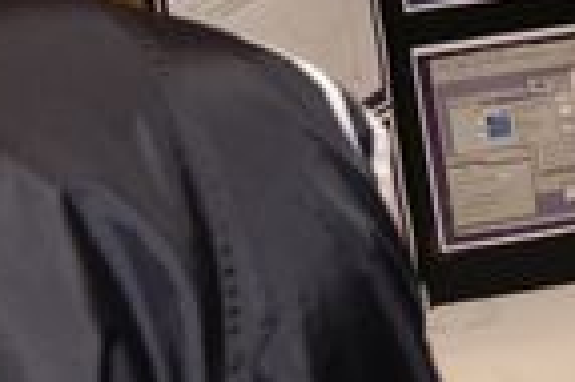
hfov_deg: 16.0
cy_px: 4
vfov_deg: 10.8
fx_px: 2010
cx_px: 563
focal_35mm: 126
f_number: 6.3
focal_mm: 24
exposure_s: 1/50
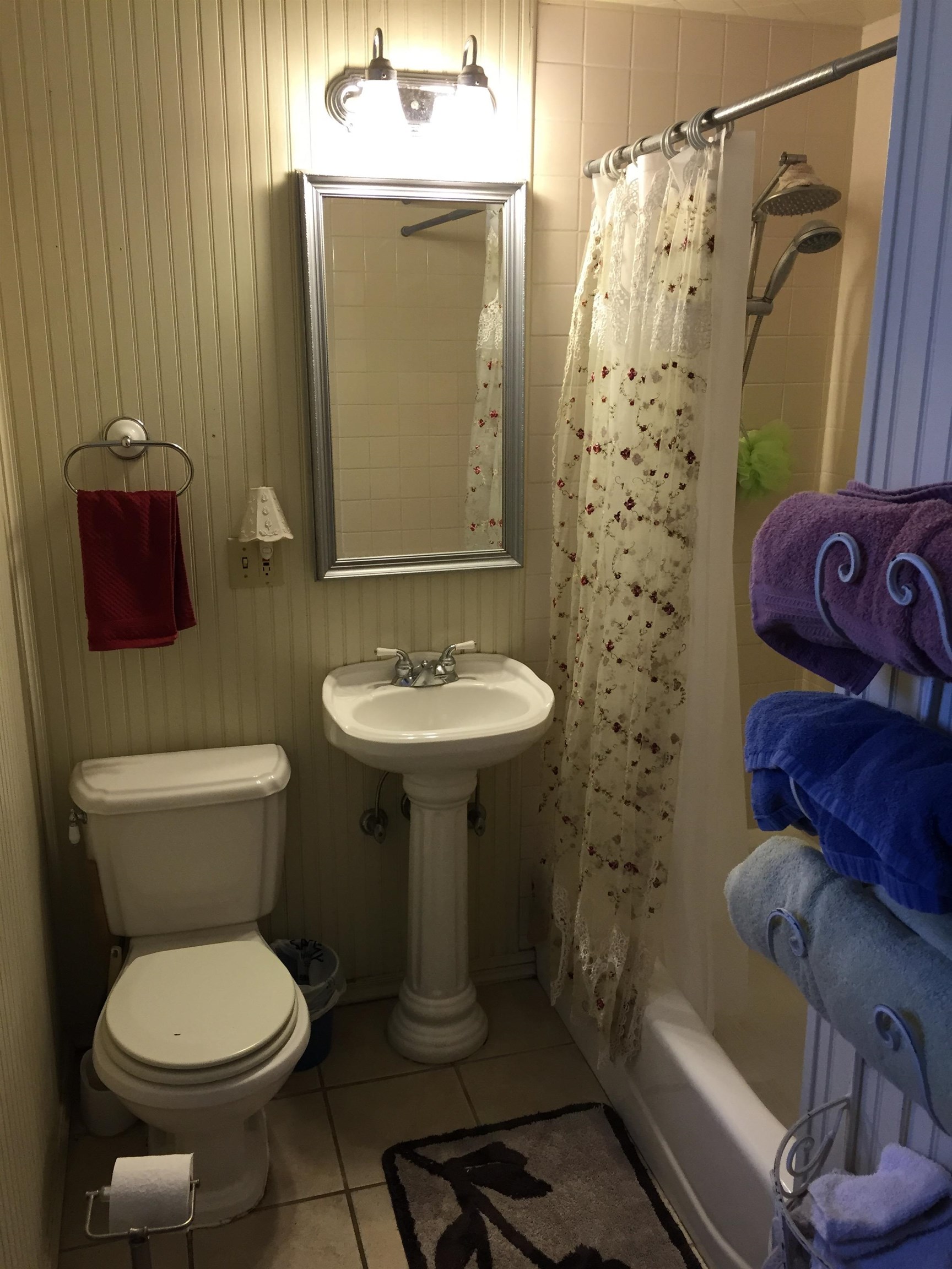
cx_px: 476
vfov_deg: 61.7
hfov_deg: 48.2
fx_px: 1063
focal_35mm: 29
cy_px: 634
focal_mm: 4.15
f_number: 2.2
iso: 40
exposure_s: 1/30
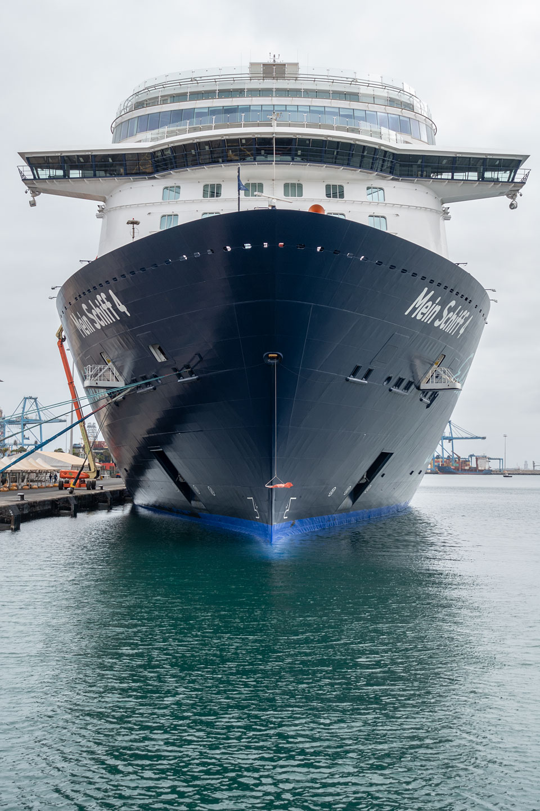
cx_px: 270
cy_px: 406
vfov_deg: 39.6
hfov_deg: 27.0
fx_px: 1125
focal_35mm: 50
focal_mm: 18.3
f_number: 4
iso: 125
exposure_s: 1/100
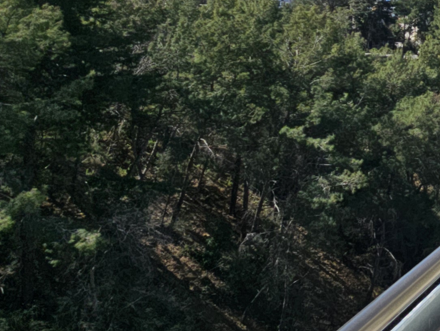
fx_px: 610
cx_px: 565
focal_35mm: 48
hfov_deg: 31.2
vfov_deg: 29.5
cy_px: 59
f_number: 2.2
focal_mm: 2.2
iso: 50
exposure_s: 1/5758
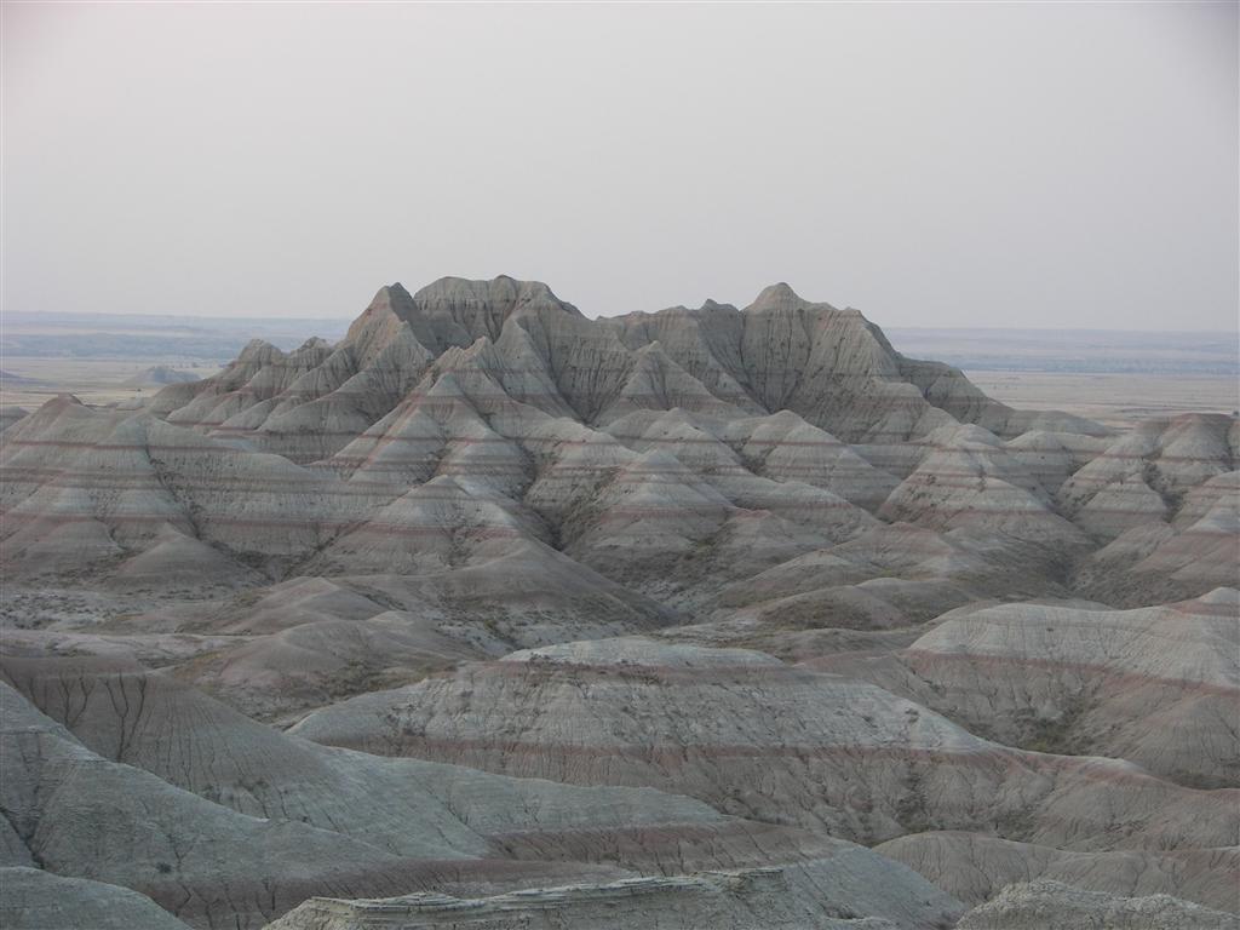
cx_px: 620
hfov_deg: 20.0
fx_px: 3511
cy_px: 465
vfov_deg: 15.1
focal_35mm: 98
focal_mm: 16.3
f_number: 3.2
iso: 64
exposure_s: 1/50
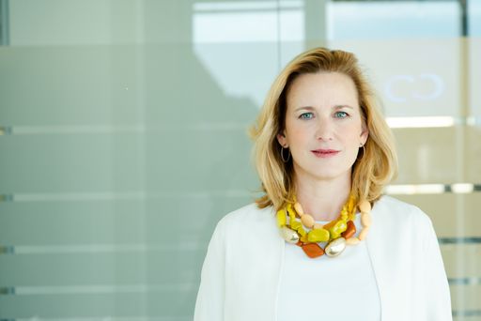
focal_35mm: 120
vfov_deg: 11.4
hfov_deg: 17.1
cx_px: 240
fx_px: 1604
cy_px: 160
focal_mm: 120
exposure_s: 1/125
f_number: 5.6
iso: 640
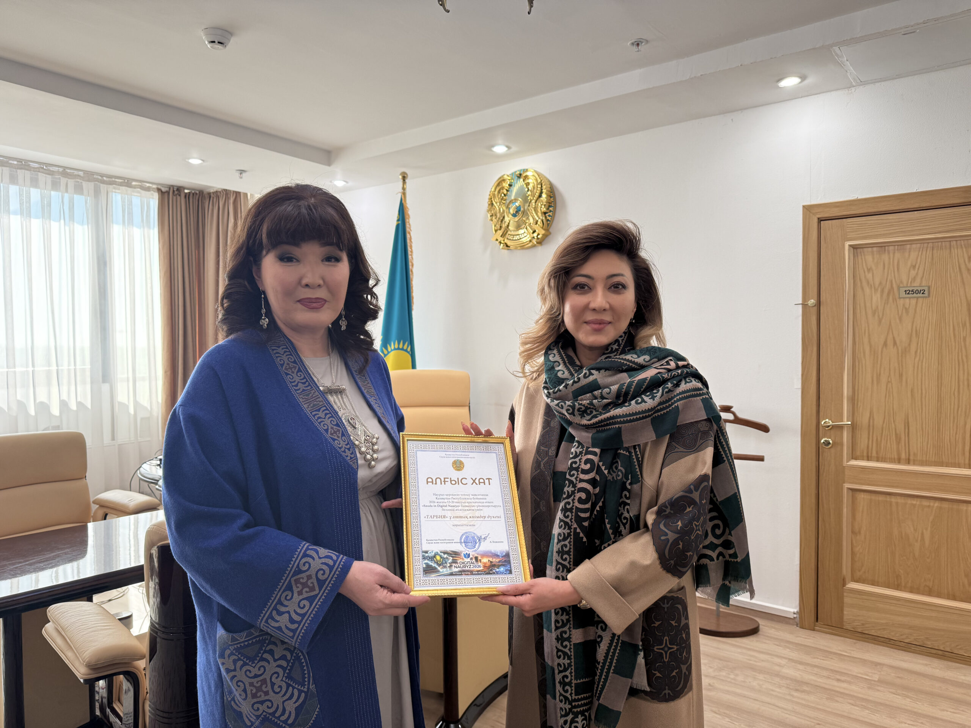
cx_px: 486
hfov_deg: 71.6
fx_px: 673
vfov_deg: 56.8
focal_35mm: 24
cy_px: 364
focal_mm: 6.76
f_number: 1.78
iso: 80
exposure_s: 1/100
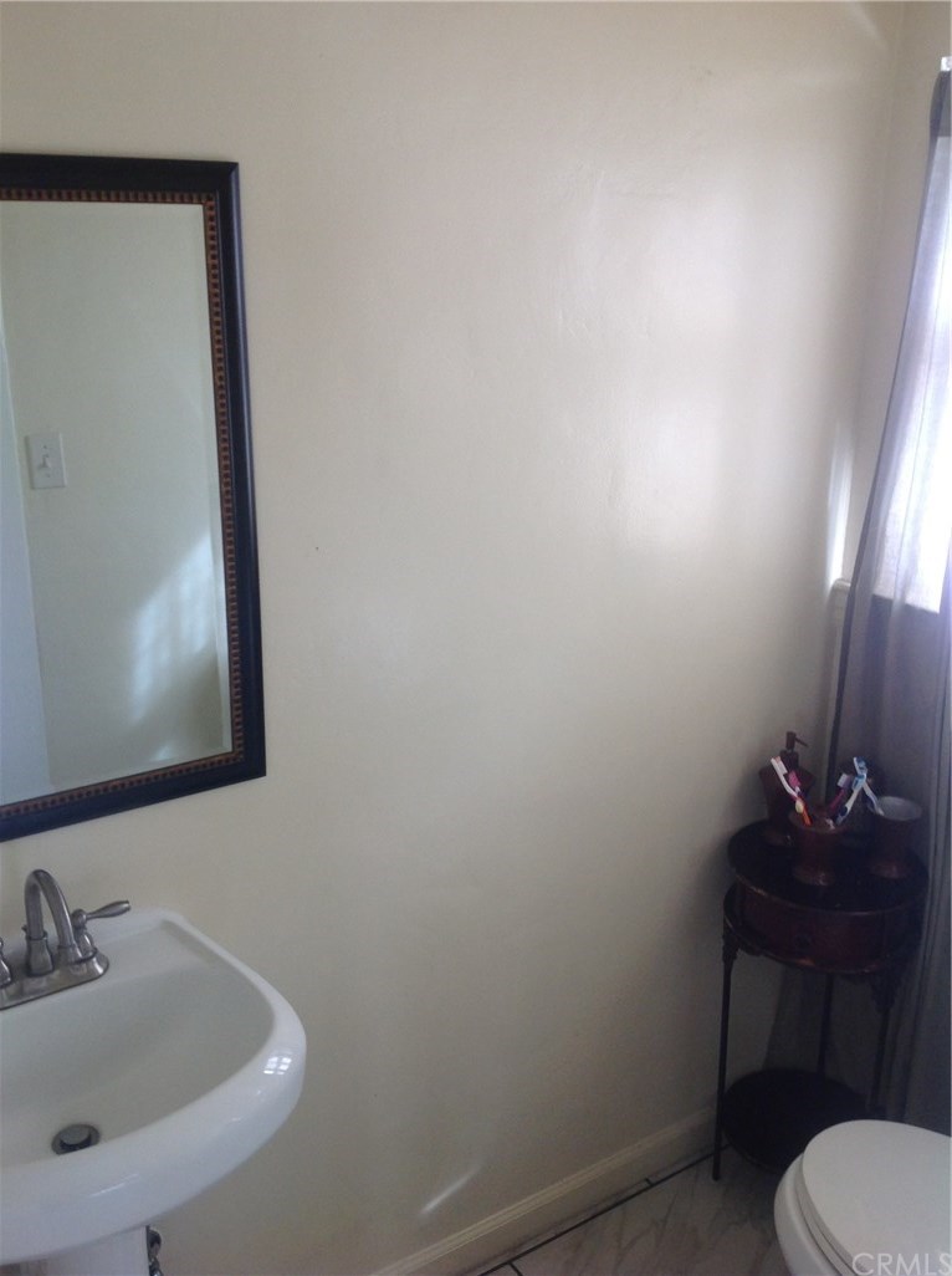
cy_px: 638
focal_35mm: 35
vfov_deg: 52.7
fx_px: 1287
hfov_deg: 40.6
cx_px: 476
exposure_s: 1/40
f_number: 2.4
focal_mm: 4.28
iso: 64
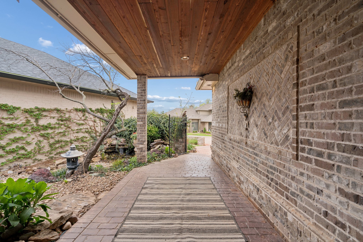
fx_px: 161
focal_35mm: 16
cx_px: 182
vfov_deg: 73.8
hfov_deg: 96.7
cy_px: 121
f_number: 7.1
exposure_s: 1/160
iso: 200
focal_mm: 16
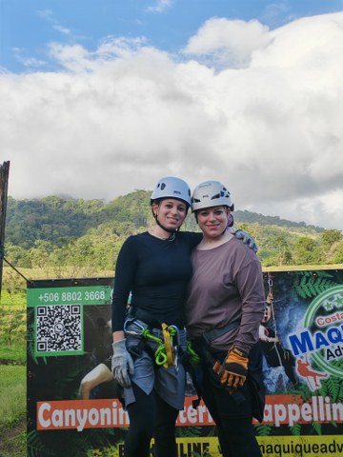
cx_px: 172
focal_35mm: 48
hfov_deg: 30.3
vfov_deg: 39.7
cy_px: 228
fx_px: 634
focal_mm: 6.12
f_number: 1.9
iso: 50
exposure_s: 1/440
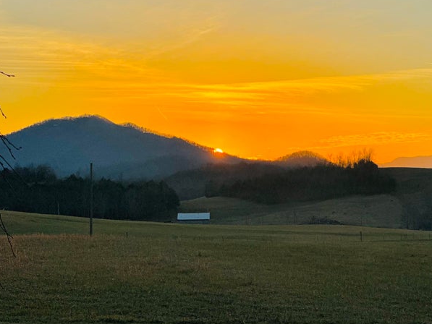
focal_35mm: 110
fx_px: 1373
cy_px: 147
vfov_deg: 13.5
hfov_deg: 17.8
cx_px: 299
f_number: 2.8
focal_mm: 9
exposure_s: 1/774
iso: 32
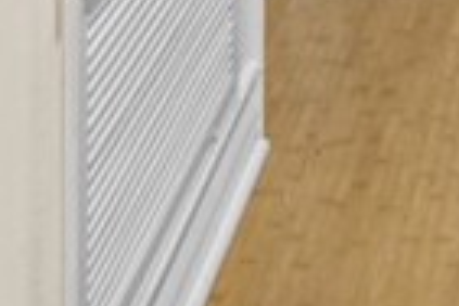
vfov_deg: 7.8
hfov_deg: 12.9
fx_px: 1938
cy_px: -630
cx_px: 638
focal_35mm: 152
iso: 2000
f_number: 4
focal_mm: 14
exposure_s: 1/30
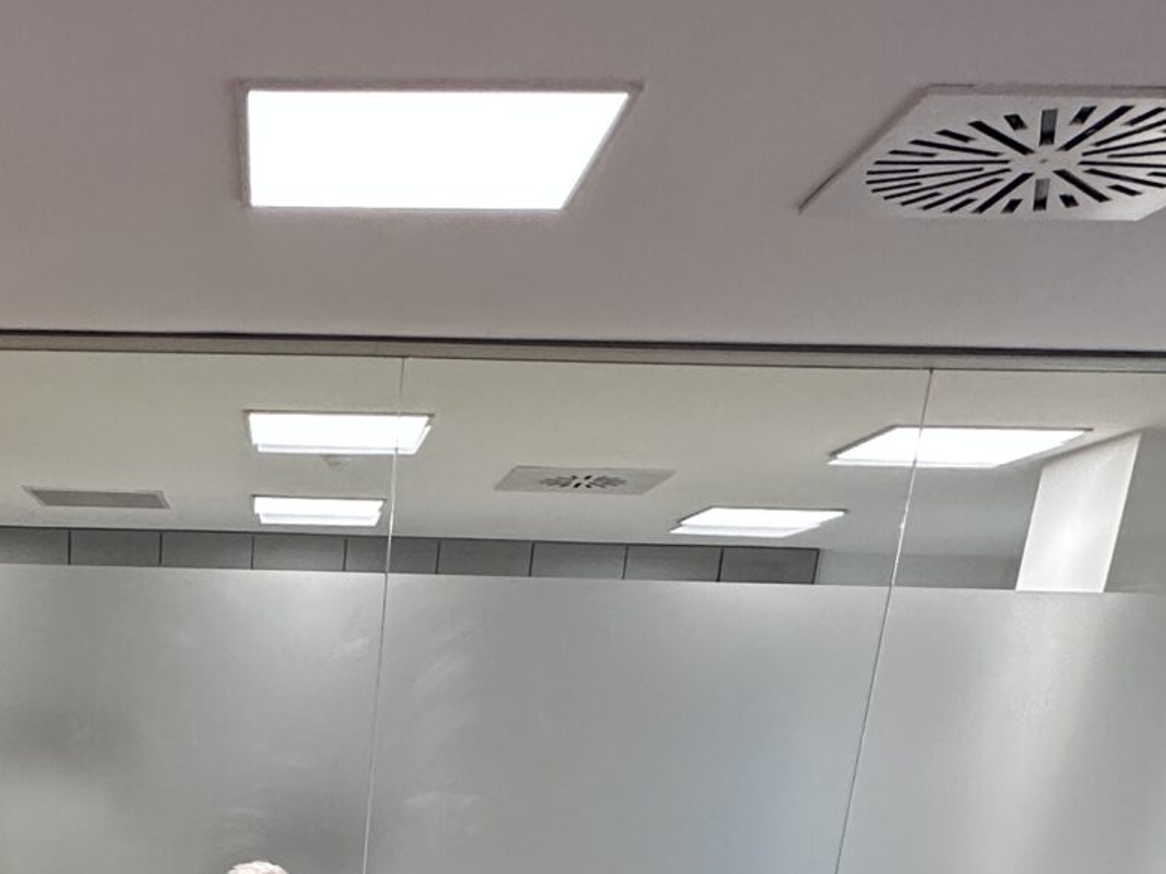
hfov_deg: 38.8
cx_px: 150
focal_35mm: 46
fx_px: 1549
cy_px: 1311
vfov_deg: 24.5
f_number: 2.2
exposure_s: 1/100
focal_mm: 2.22
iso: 200
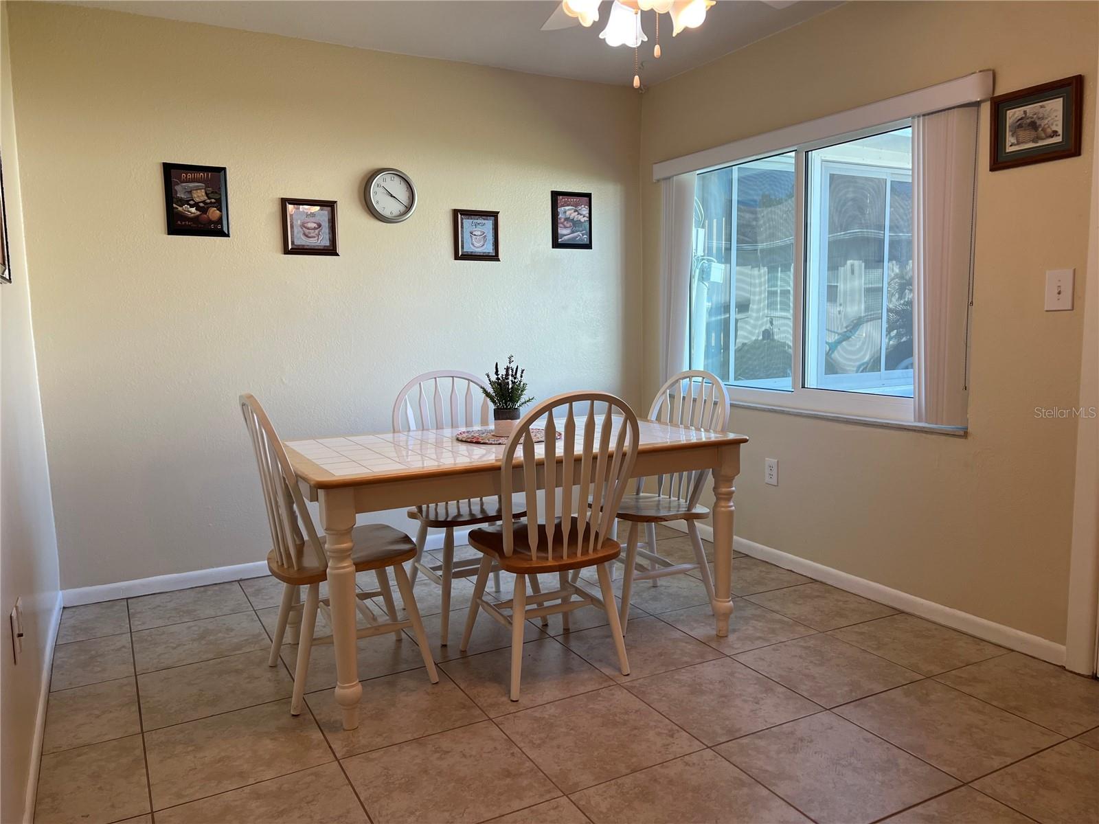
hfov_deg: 67.3
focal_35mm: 26
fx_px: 825
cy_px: 412
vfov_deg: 53.1
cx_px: 550
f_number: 1.5
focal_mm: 5.7
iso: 50
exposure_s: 1/120
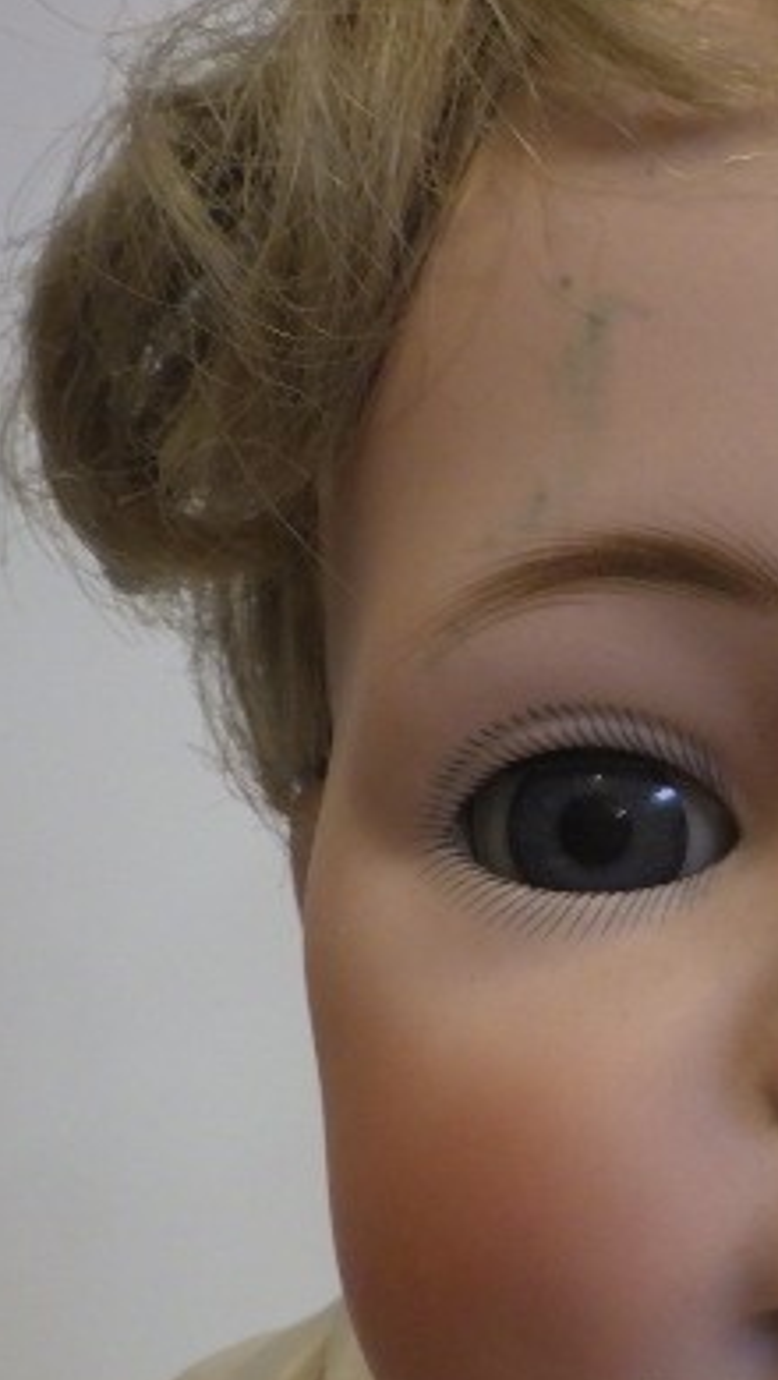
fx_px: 1830
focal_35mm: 50
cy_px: 832
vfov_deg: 41.1
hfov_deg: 21.5
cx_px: 1036
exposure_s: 1/45
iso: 500
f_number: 3.5
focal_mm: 5
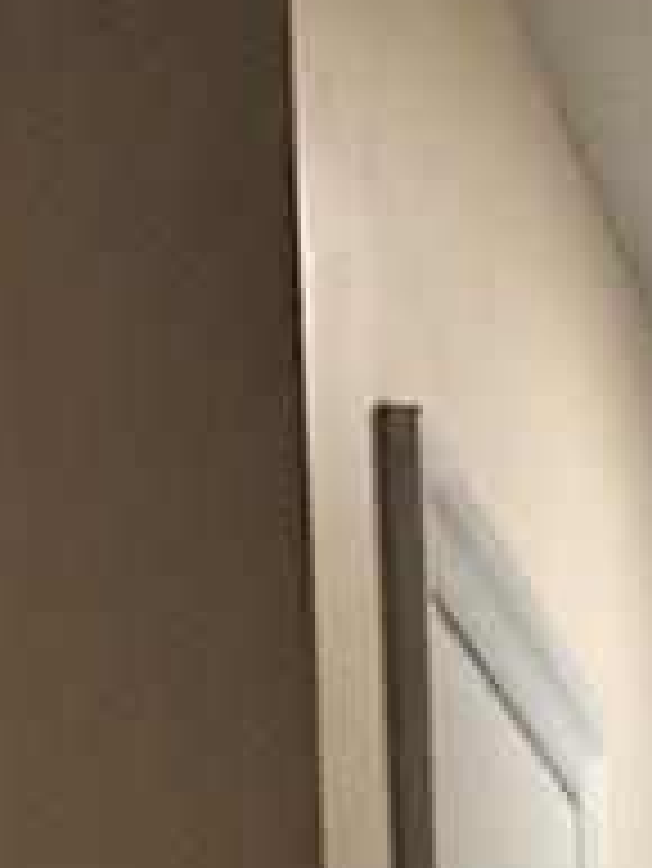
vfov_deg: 9.2
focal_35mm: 174
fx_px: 4365
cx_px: 1763
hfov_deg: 7.7
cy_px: 2555
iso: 50
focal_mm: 3.99
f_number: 1.8
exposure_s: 1/120
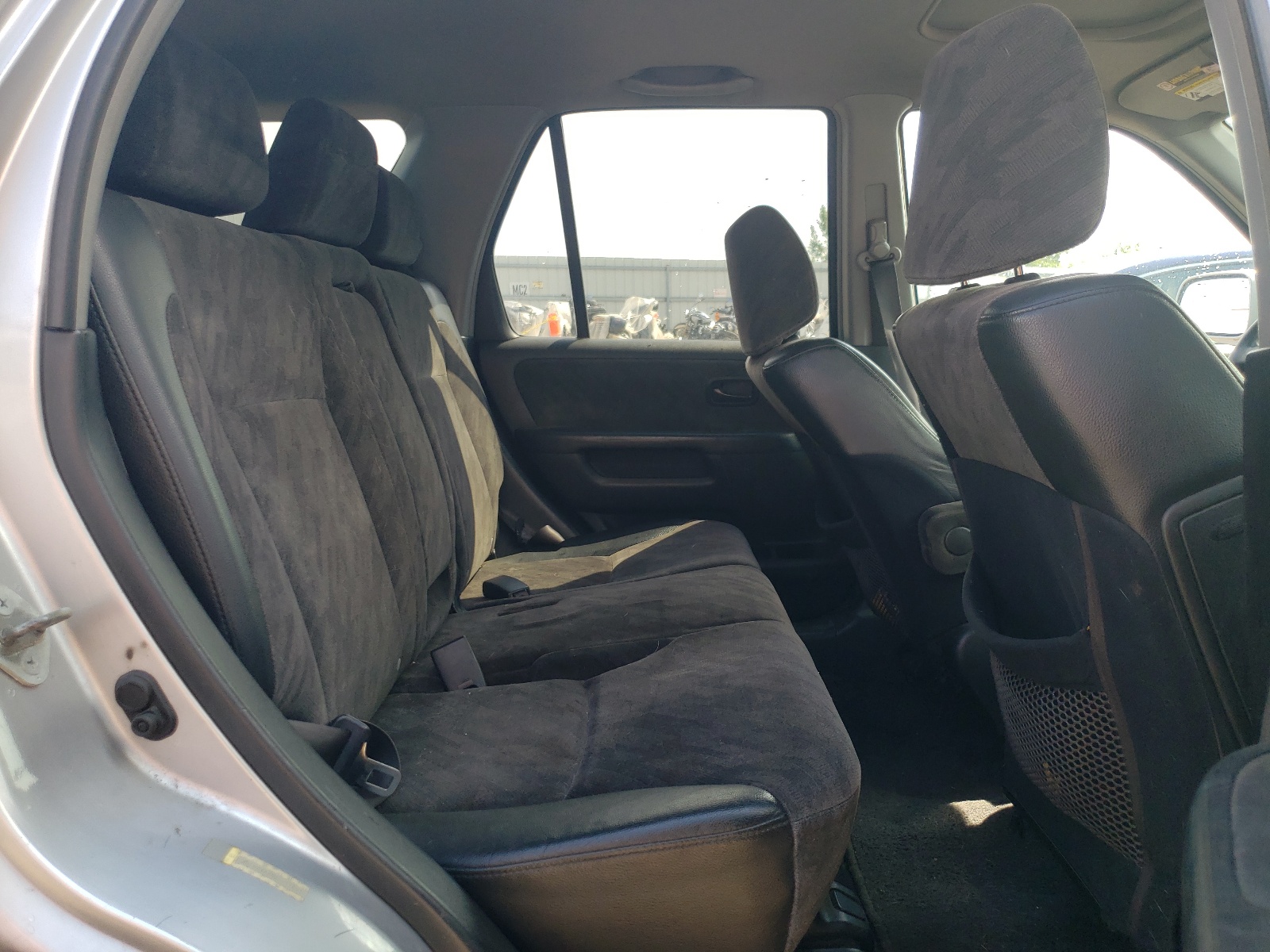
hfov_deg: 67.3
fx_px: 954
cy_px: 476
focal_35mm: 26
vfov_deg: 53.1
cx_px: 635
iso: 50
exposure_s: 1/400
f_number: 1.5
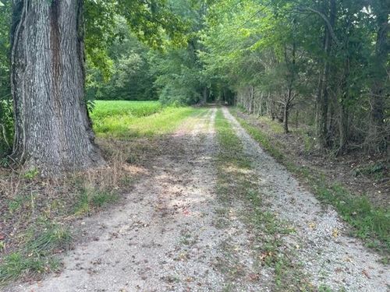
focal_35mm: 26
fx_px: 293
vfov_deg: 53.1
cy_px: 146
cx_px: 195
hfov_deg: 67.3
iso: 32
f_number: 1.6
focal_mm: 5.1
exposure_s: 1/428
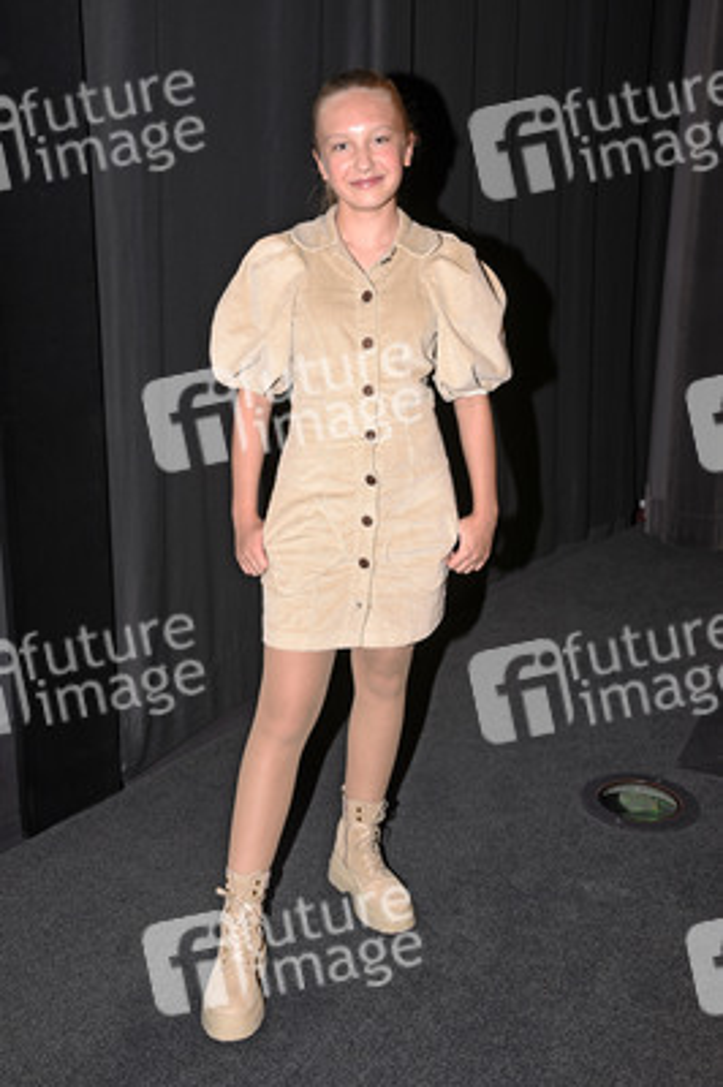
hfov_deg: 35.0
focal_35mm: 38
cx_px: 362
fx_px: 1147
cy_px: 544
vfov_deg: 50.7
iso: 400
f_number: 6.3
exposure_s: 1/60
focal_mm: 38
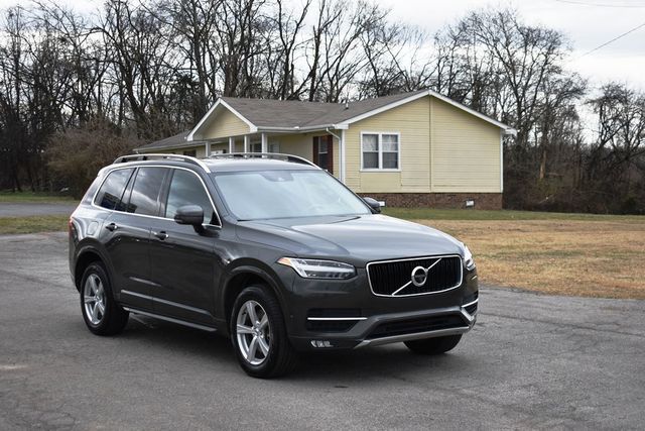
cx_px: 322
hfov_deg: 33.4
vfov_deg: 22.6
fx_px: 1075
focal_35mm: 60
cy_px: 216
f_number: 4.8
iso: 400
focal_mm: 40
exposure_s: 1/250
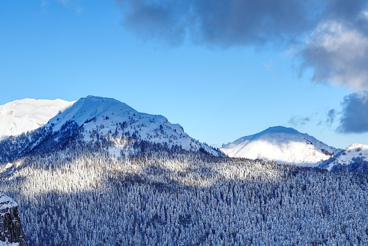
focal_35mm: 76
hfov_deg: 26.3
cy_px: 152
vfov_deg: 17.9
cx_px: 98
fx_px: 777
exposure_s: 1/640
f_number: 6.3
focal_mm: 42
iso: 100
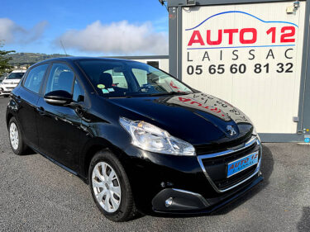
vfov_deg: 48.2
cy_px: 116
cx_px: 155
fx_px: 260
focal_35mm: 29
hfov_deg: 61.7
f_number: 1.8
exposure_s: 1/1786
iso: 25
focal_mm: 3
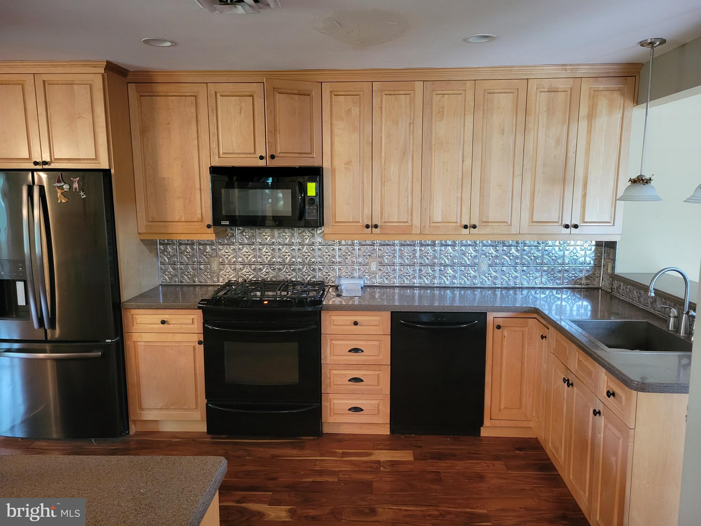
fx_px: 527
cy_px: 263
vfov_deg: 53.1
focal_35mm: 26
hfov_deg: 67.3
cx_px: 350
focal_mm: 5.4
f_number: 1.8
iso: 500
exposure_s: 1/24
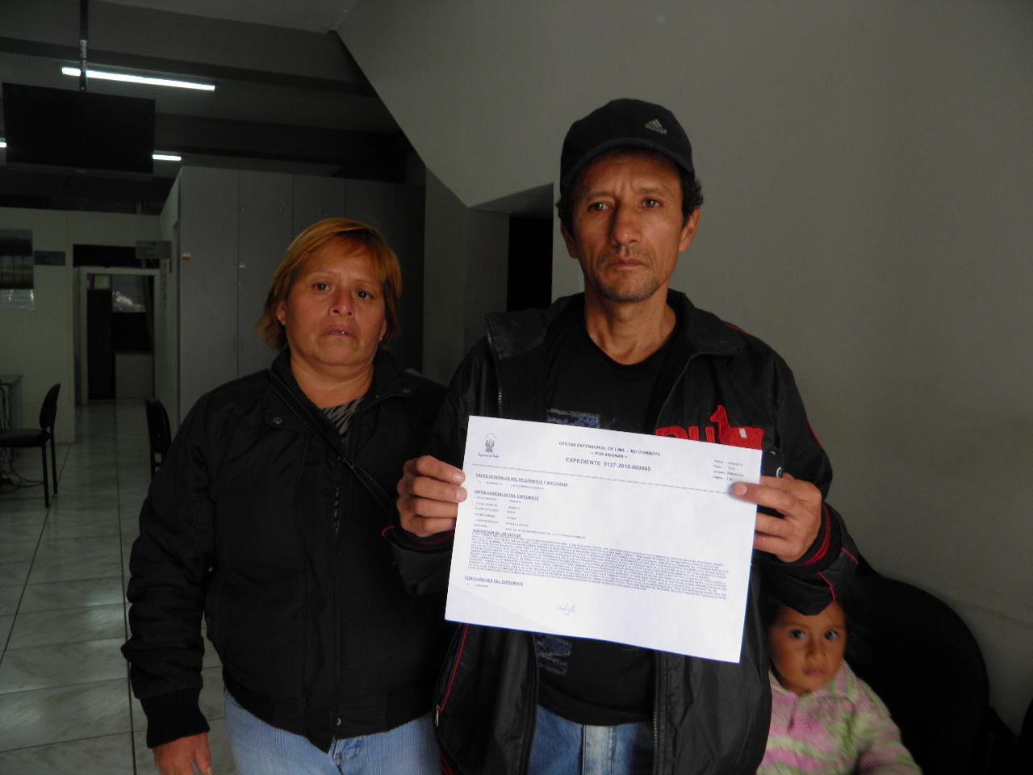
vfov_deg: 49.7
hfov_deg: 63.4
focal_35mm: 28
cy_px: 388
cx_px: 516
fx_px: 836
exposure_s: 1/30
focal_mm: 4.9
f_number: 2.8
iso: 50
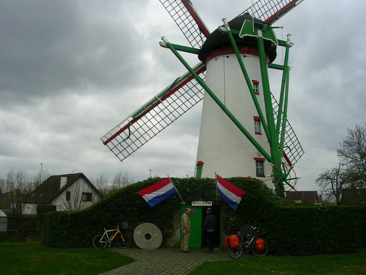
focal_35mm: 38
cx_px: 183
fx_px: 402
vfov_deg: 37.7
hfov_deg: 49.0
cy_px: 138
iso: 50
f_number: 5.6
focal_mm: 5.8
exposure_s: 1/140
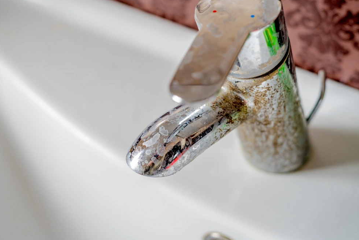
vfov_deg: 22.3
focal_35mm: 61
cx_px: 147
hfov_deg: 32.8
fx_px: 609
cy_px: 106
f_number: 4
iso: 800
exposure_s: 1/100
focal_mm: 50
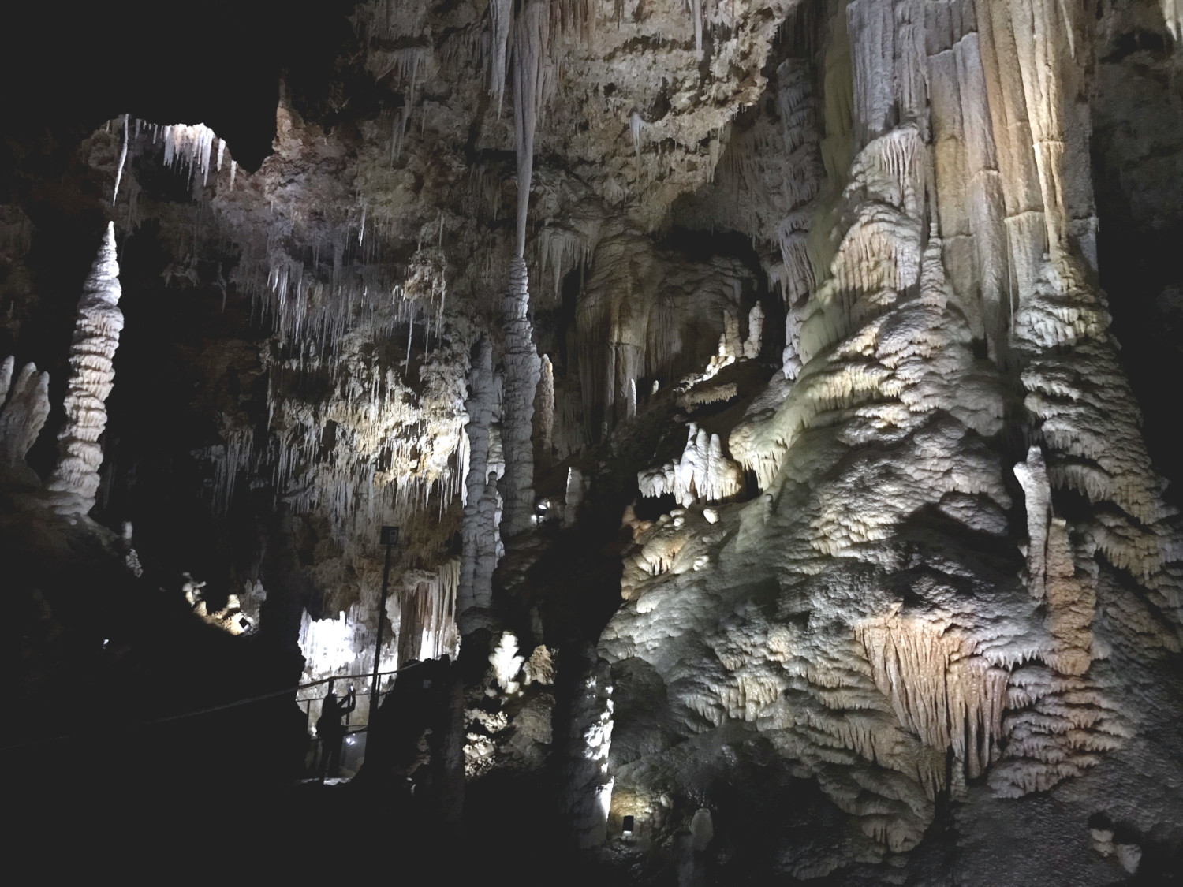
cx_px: 592
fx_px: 957
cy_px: 444
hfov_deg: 63.4
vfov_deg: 49.7
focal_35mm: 28
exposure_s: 1/4
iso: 100
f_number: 1.8
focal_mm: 3.99
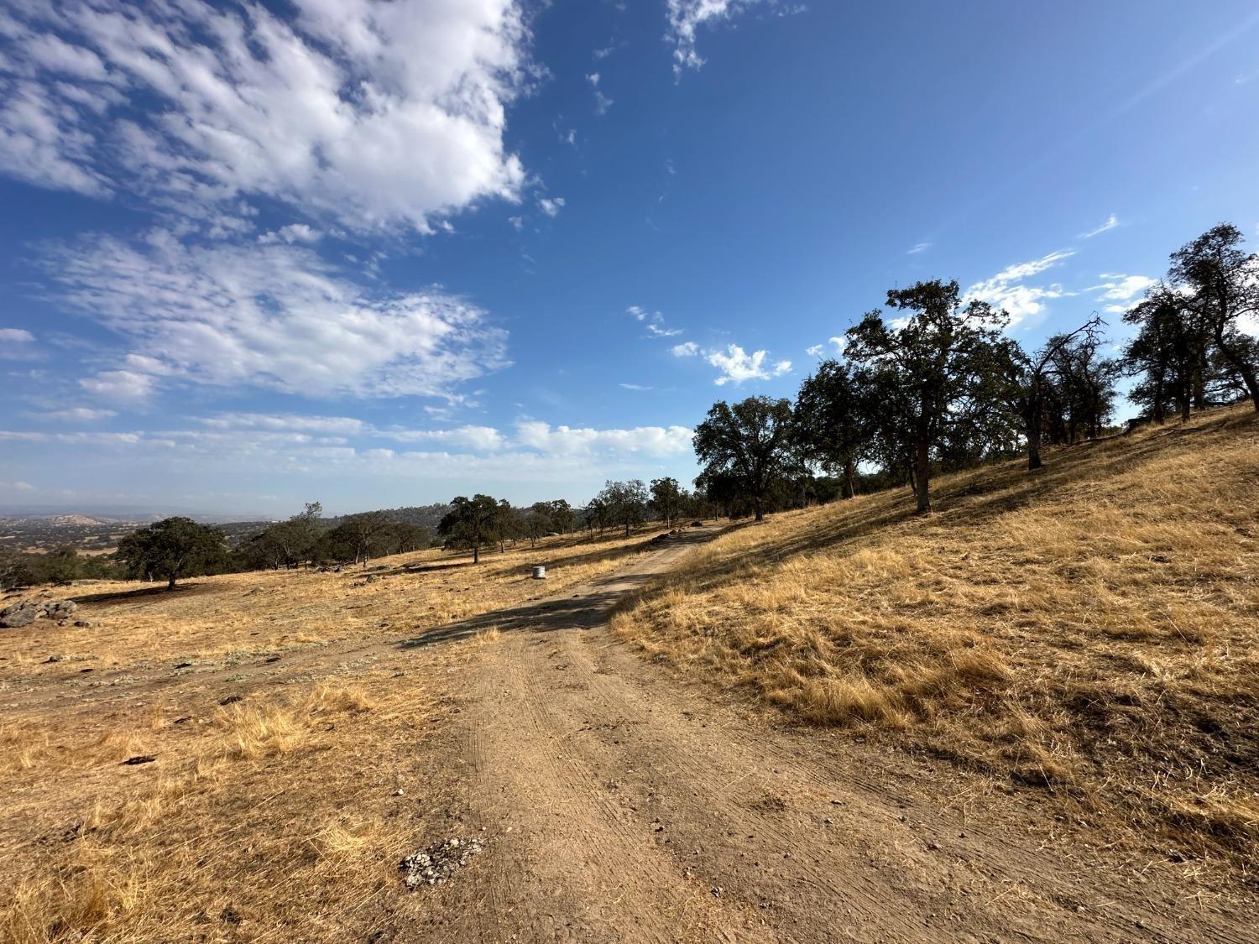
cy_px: 472
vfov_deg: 85.7
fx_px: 509
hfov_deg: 102.1
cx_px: 630
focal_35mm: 14
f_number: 2.2
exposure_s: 1/2747
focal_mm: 2.22
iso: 50
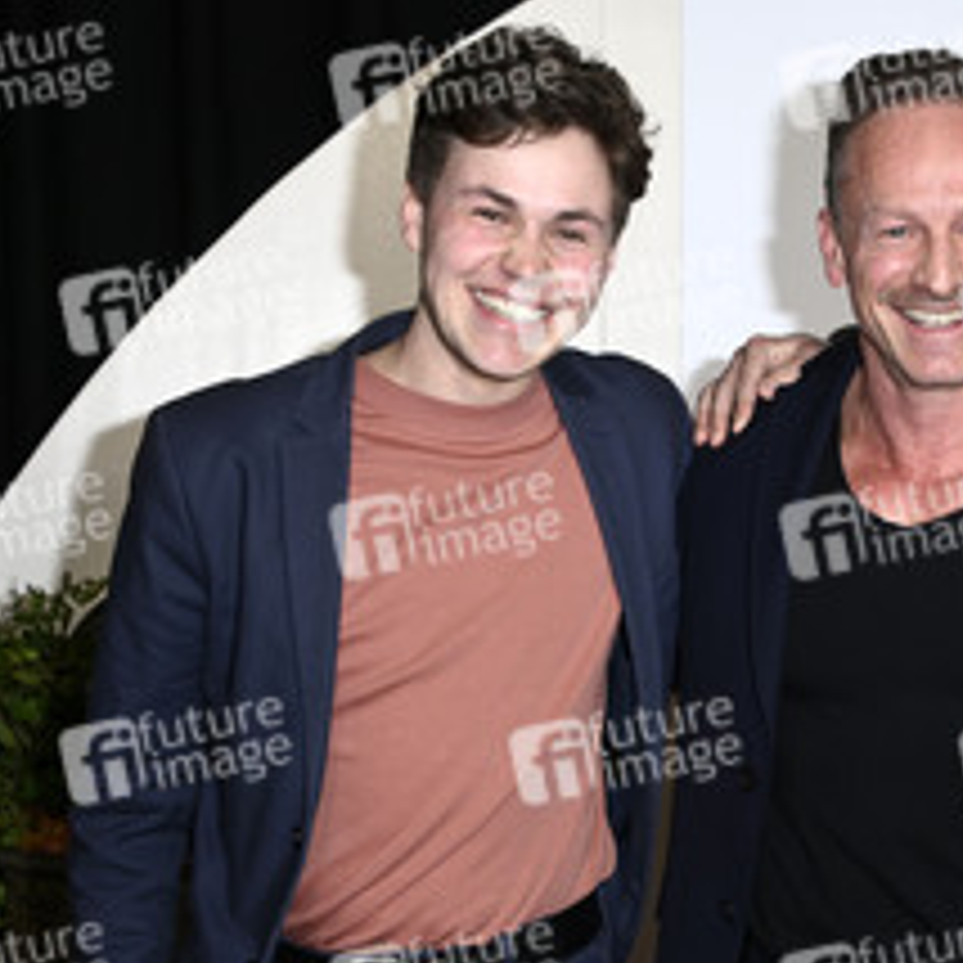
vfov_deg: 18.6
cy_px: 639
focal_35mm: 93
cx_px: 956
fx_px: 2927
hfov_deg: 18.2
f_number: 5
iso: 640
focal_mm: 52
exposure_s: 1/250
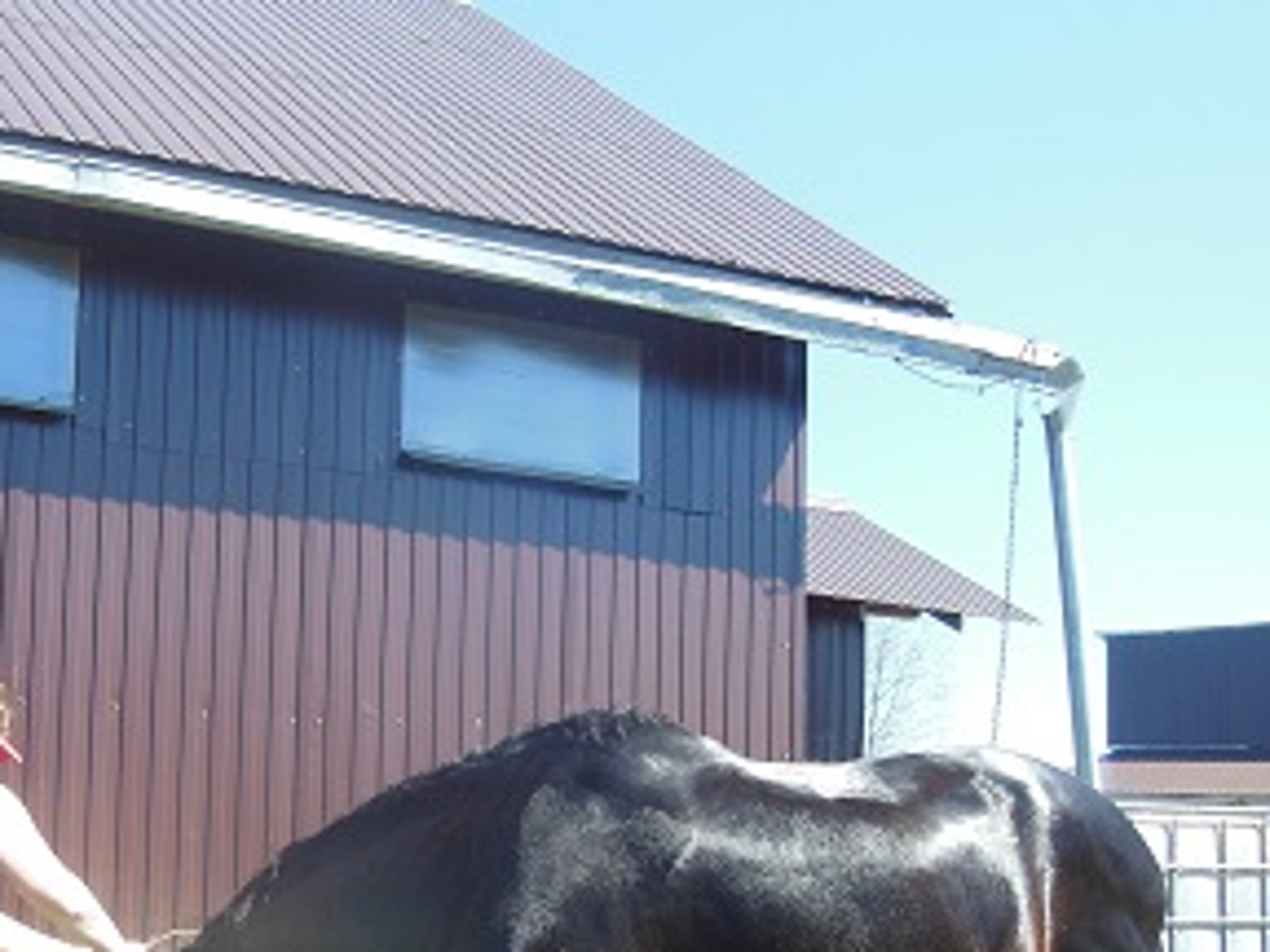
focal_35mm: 52
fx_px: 1908
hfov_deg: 36.1
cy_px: 740
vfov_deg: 27.6
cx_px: 344
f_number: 3.5
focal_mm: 4.5
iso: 125
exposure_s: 1/320
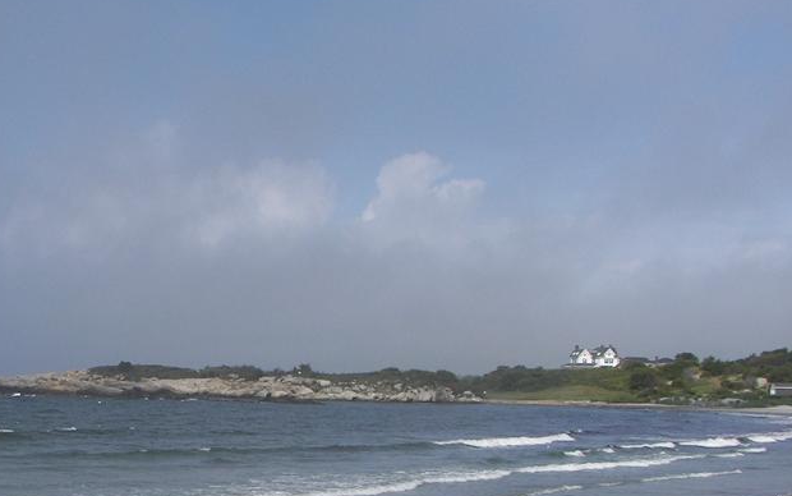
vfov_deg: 20.5
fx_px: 1360
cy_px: 350
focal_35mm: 63
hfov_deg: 31.6
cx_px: 149
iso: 64
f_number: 5.6
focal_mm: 6
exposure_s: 1/640
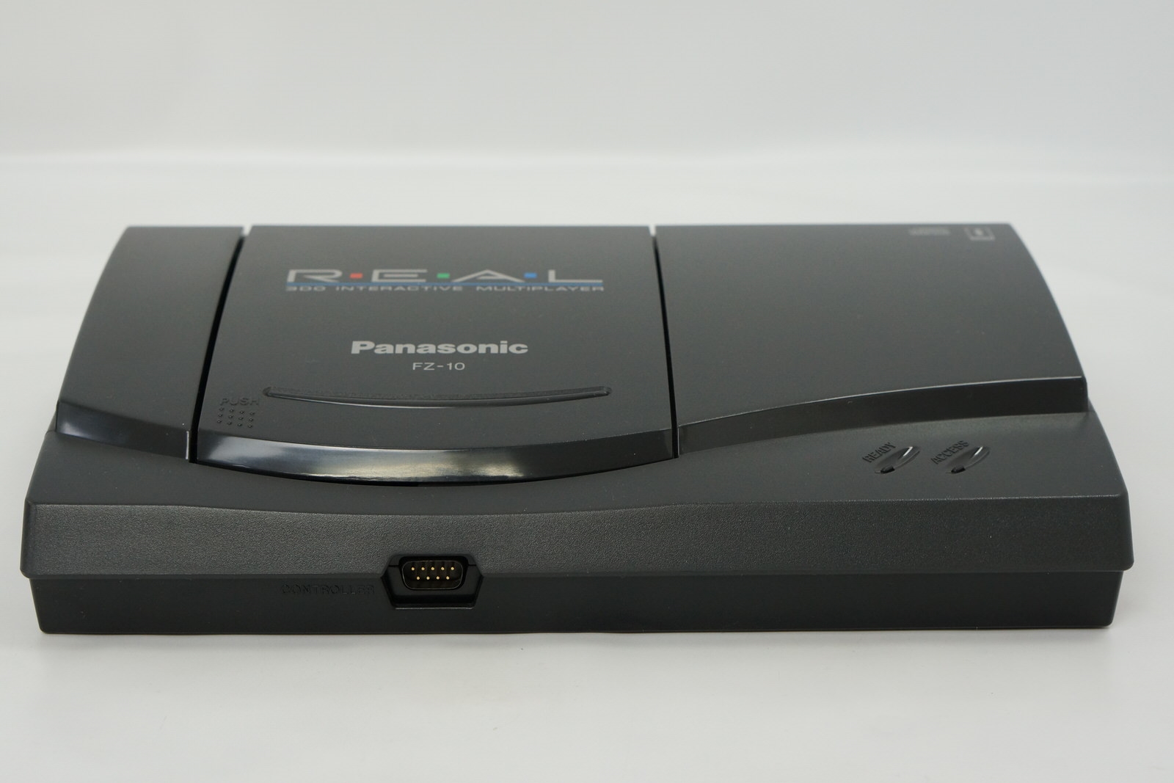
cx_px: 587
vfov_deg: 18.2
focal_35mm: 75
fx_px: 2446
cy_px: 392
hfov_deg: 27.0
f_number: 6.3
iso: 800
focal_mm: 50
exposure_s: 1/80
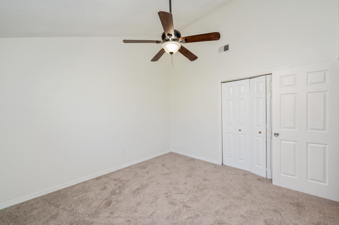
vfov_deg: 81.1
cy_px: 112
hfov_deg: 104.3
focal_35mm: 14
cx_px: 170
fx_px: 132
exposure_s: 1/30
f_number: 9
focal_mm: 14
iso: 250
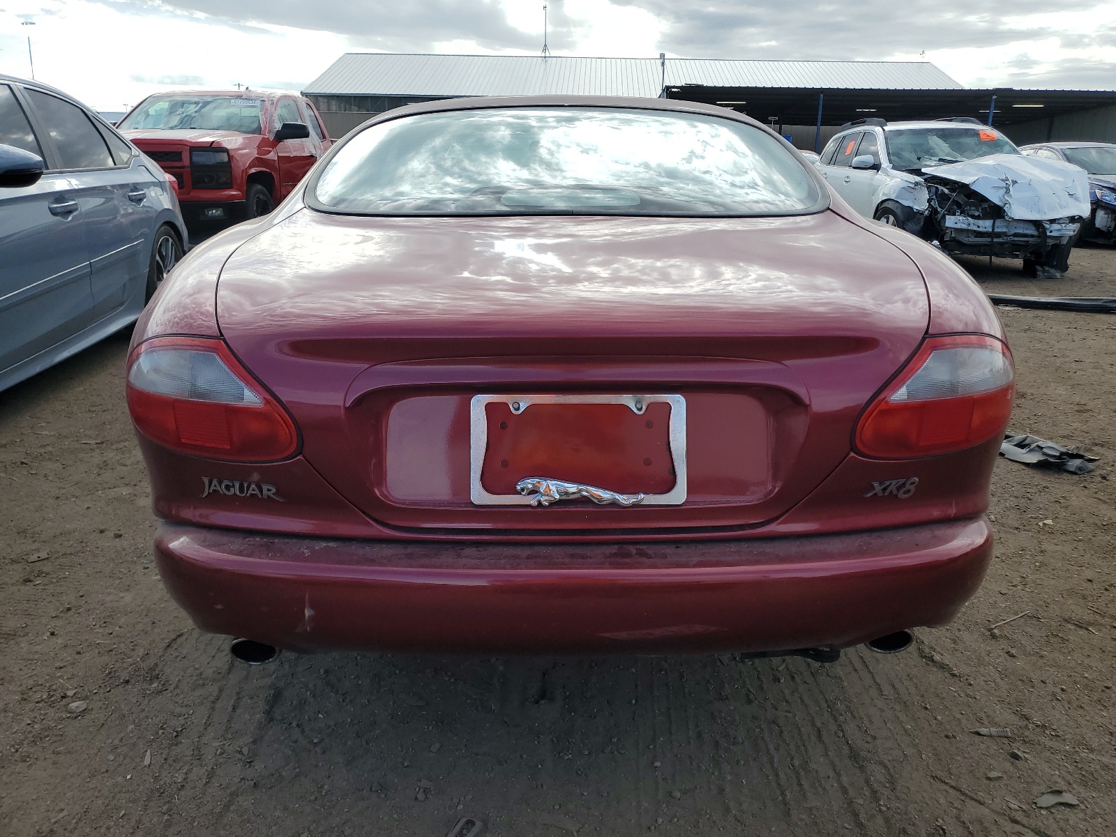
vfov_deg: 53.1
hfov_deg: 67.3
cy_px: 418
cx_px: 558
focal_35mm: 26
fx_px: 838
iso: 50
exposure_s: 1/1667
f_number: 1.5
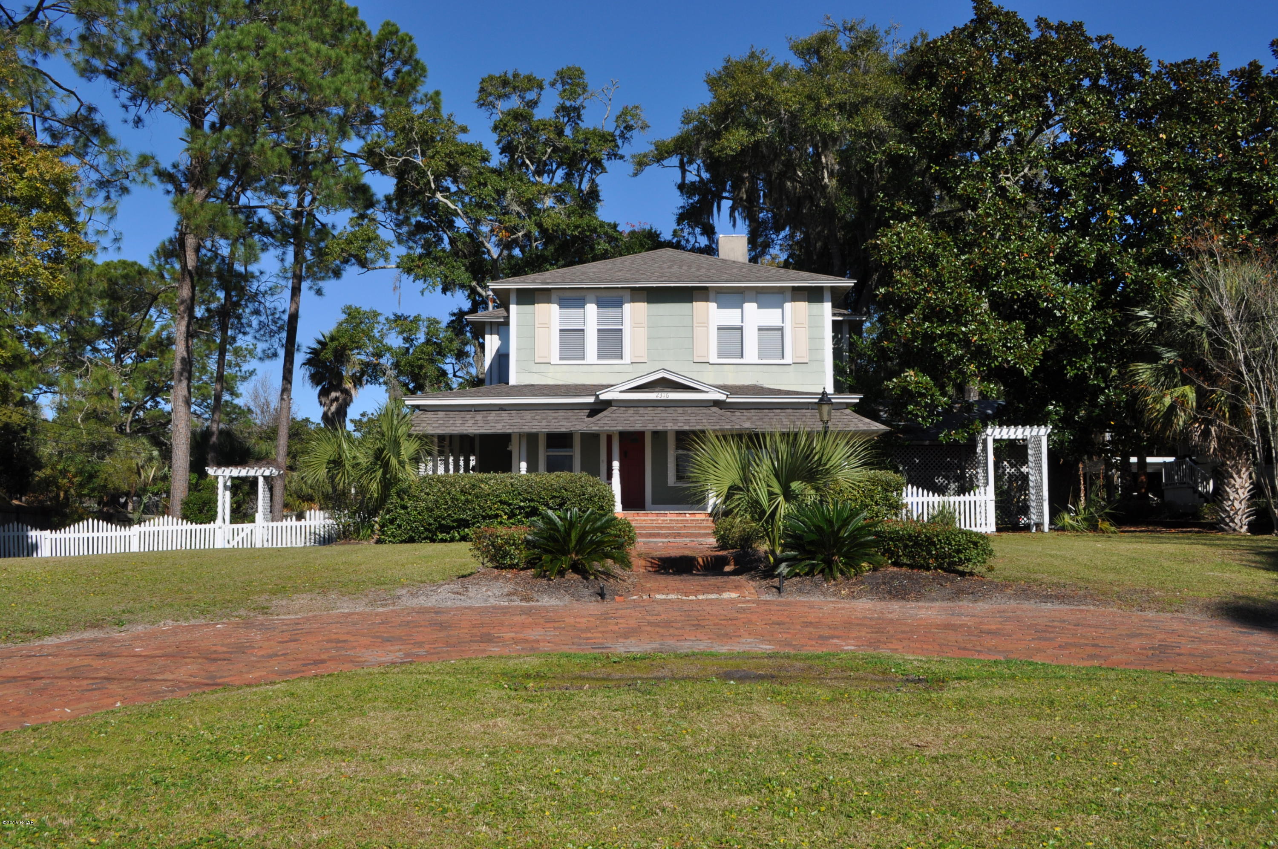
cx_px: 639
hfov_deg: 57.3
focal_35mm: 33
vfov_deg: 39.9
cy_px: 424
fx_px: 1170
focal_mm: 22
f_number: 10
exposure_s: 1/400
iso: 200
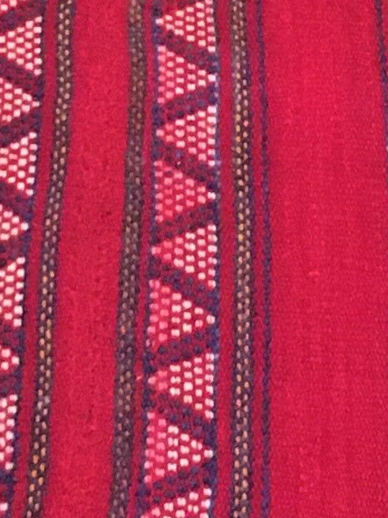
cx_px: 169
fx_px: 2783
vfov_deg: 10.5
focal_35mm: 186
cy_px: -23
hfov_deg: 8.0
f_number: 2.2
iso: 320
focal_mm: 4.15
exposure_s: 1/17
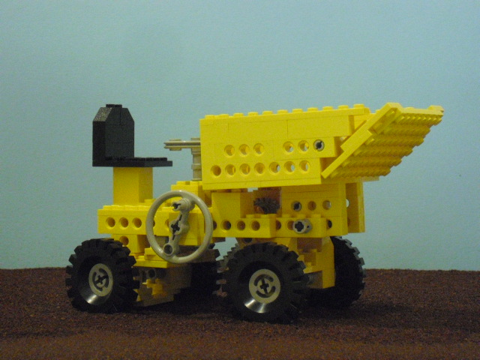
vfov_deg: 13.8
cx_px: 240
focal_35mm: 107
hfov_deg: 18.4
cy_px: 180
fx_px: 1484
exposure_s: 1/13
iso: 800
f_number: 5.6
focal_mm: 18.9
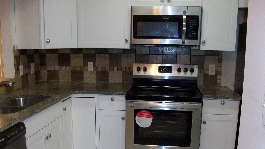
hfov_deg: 52.8
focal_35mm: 38
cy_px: 100
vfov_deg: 30.9
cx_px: 135
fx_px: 267
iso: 160
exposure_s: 1/60
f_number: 2.8
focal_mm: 5.7
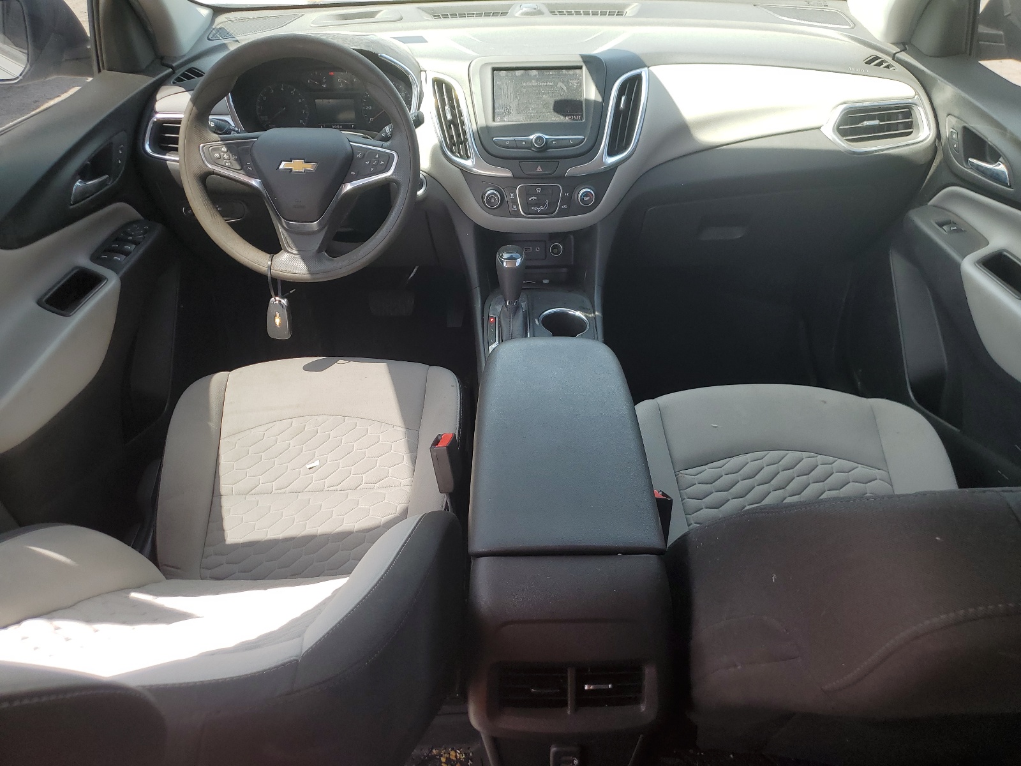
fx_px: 767
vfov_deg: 53.1
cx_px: 510
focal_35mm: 26
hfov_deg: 67.3
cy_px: 383
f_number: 1.5
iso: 50
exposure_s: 1/312
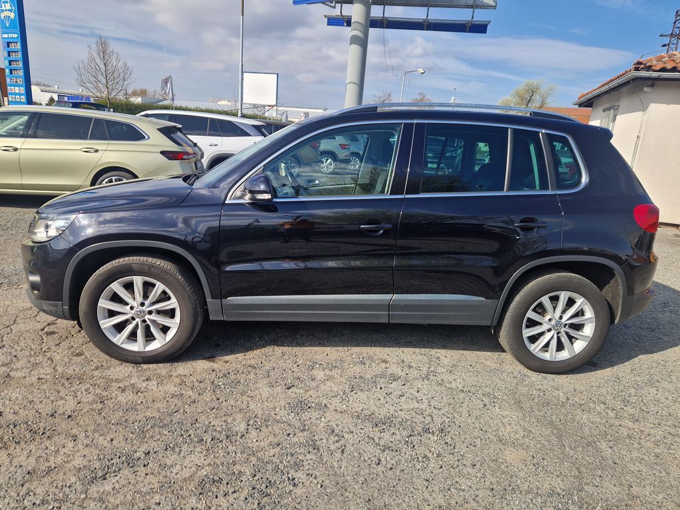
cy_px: 255
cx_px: 340
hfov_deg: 73.9
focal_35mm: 23
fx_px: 452
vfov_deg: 58.9
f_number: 1.8
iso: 50
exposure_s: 1/1096
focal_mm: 5.4
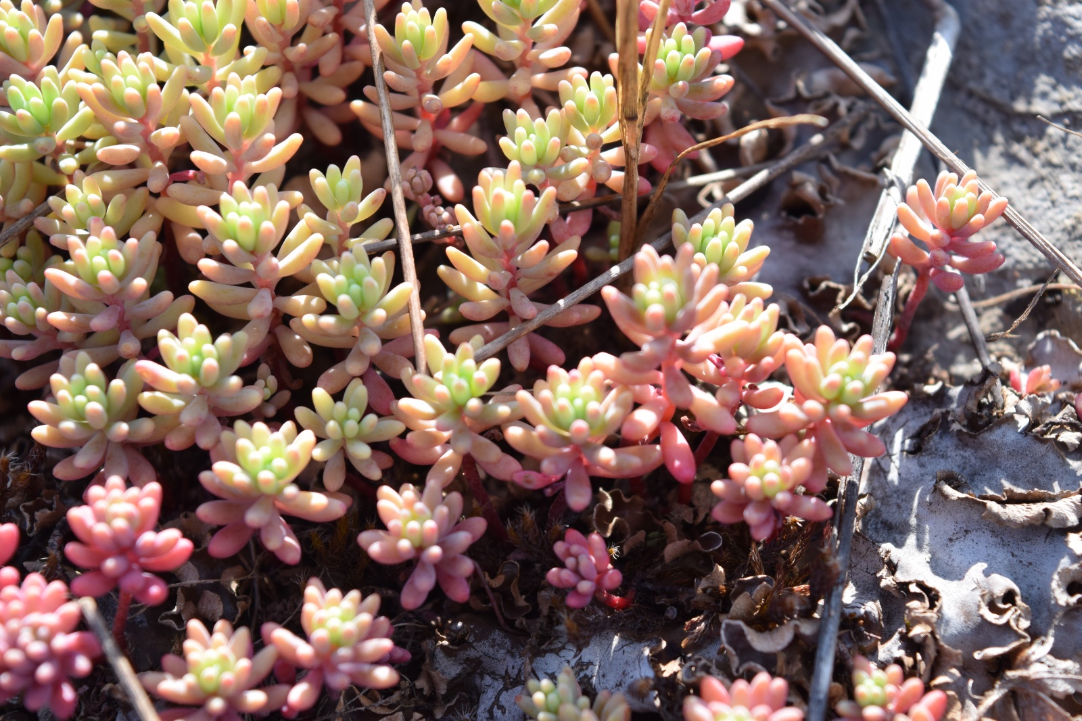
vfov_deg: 16.5
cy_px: 360
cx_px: 541
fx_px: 2479
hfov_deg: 24.6
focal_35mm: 82
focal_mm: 55
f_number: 8
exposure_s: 1/250
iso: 320
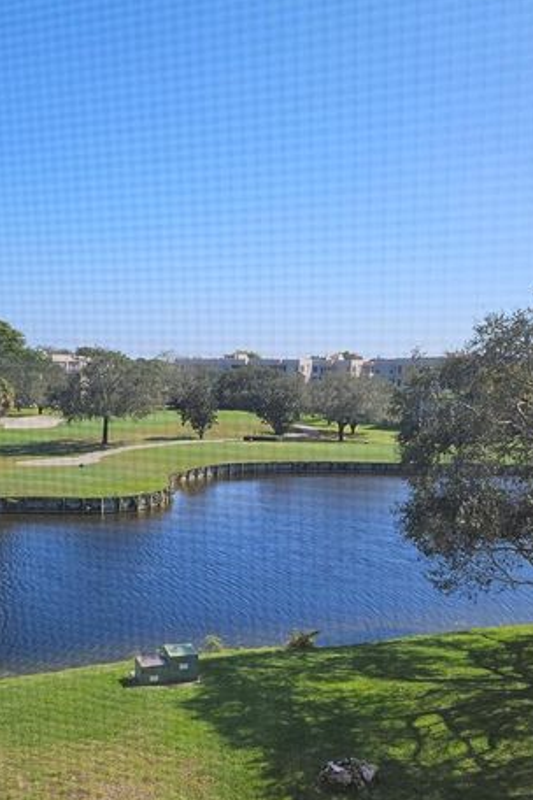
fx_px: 777
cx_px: 237
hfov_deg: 37.8
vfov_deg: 53.8
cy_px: 501
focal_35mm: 35
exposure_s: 1/1472
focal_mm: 5.4
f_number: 1.8
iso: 25
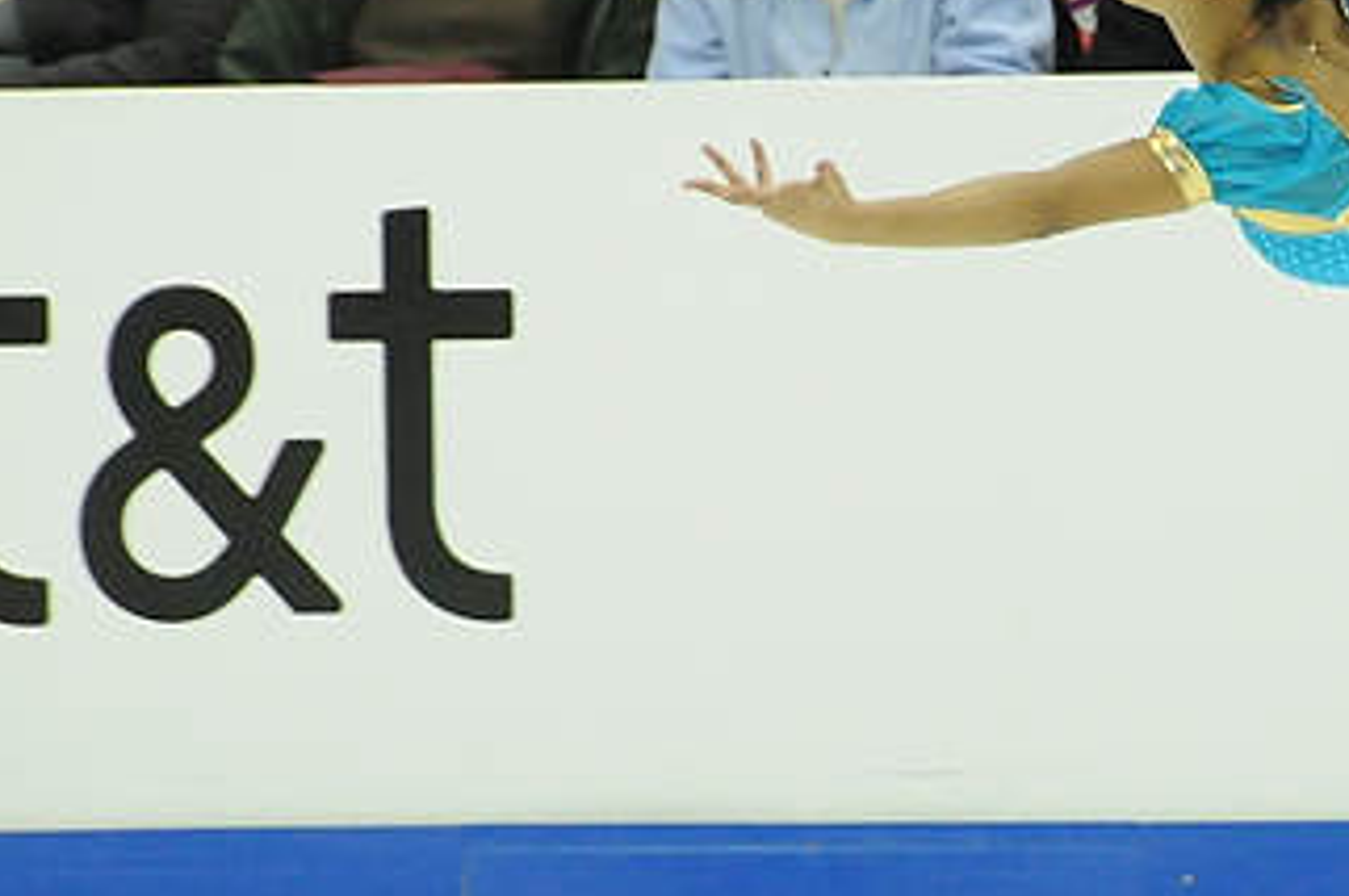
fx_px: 27888
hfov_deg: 2.8
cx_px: 1131
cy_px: 479
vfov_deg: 1.8
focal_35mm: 745
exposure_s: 1/500
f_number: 5.6
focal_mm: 200
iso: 3200
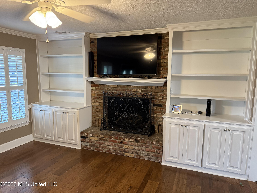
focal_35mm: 24
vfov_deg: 56.8
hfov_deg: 71.6
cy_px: 96
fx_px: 178
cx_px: 128
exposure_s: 1/60
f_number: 1.78
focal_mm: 6.76
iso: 320
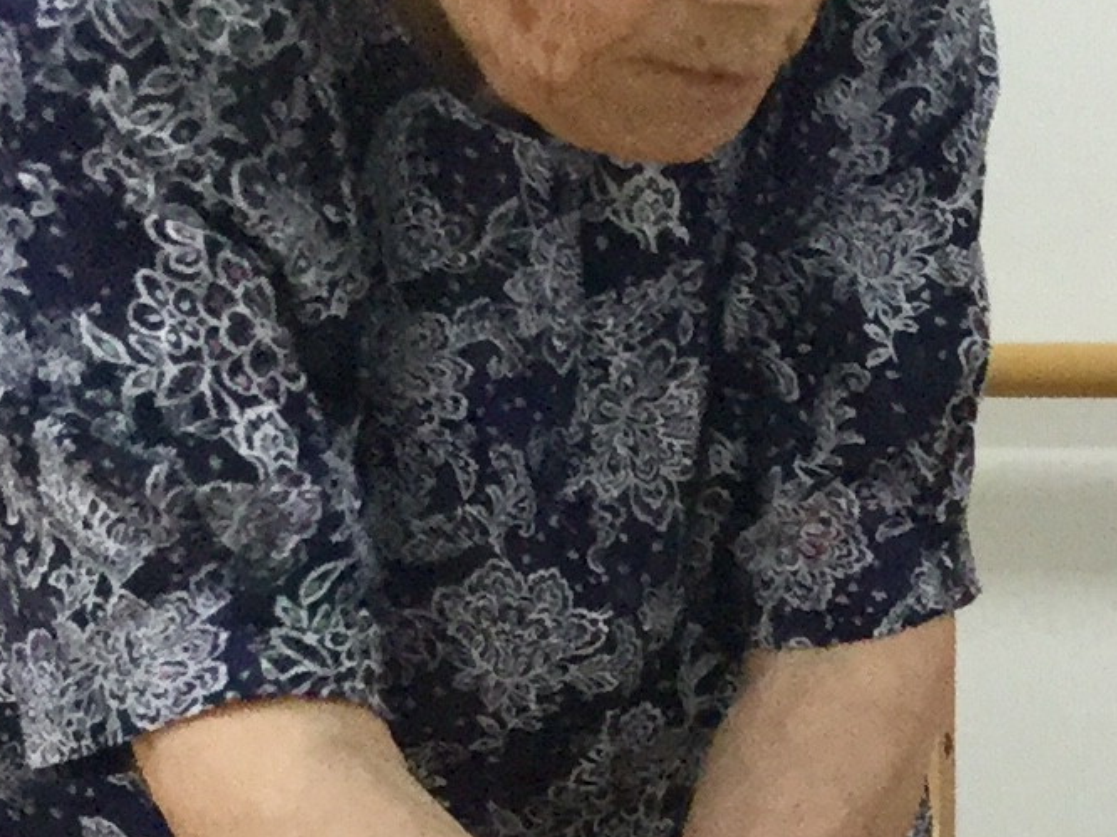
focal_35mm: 152
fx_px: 4903
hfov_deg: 12.2
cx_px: 1801
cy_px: 1042
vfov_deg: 9.6
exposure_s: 1/30
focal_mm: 3.3
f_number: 2.4
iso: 80
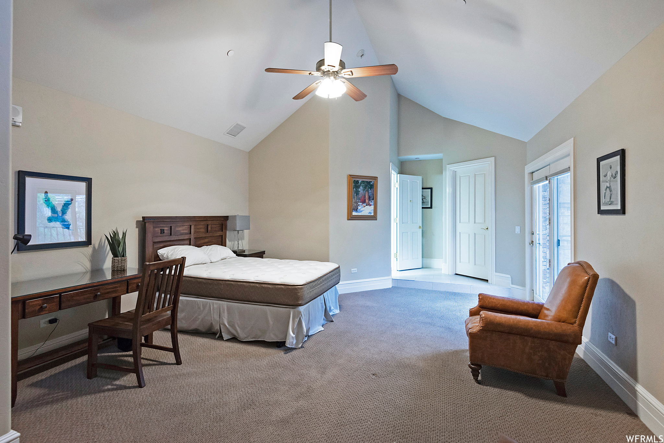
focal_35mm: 17
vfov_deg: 70.5
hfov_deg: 93.3
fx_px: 314
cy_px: 222
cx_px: 332
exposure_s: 1/10
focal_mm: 17
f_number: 6.3
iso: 1250
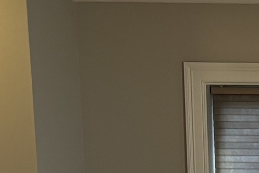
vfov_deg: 7.7
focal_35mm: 167
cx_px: 544
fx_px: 1202
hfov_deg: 11.0
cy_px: 410
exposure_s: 1/60
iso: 100
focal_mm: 5.96
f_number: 1.6
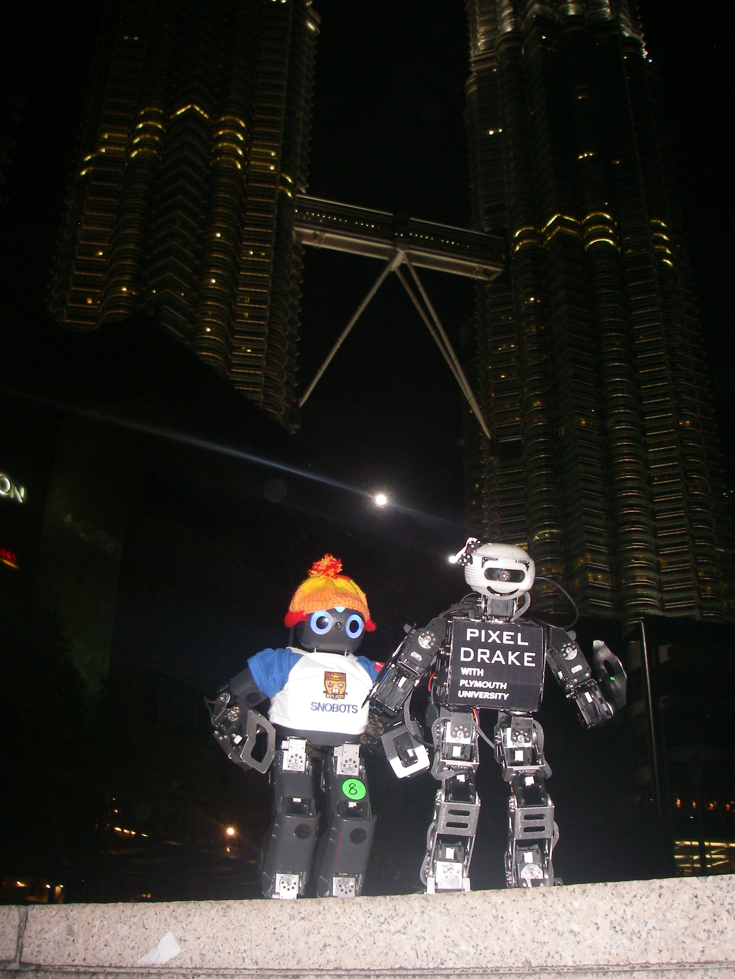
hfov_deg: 37.7
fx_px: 1076
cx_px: 368
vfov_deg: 49.0
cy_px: 490
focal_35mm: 38
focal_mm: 6.3
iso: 200
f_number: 3.3
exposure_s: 1/40
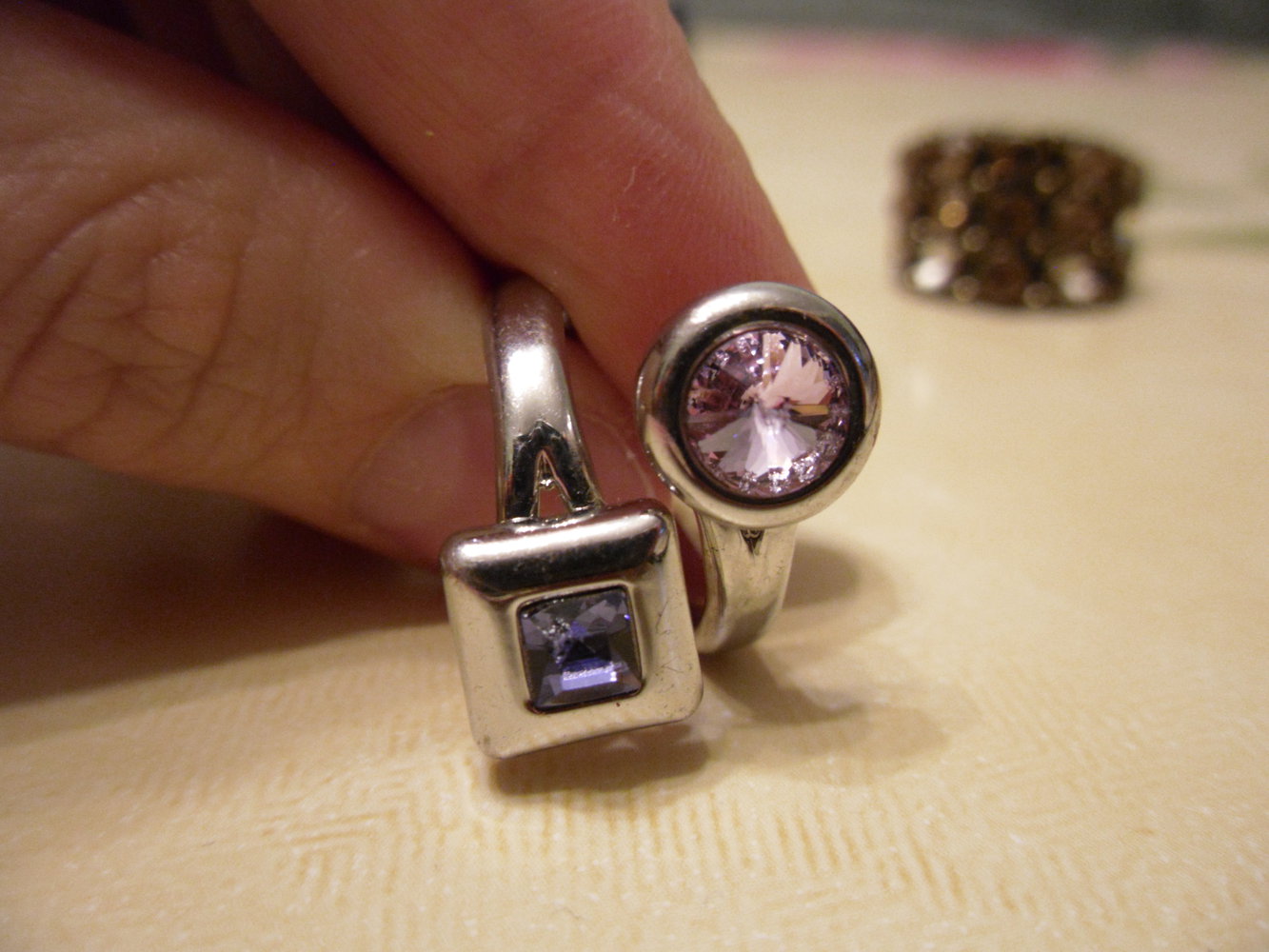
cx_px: 634
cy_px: 476
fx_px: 1650
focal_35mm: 45
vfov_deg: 32.2
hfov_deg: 42.1
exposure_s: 1/10
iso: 400
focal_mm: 6.3
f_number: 3.5
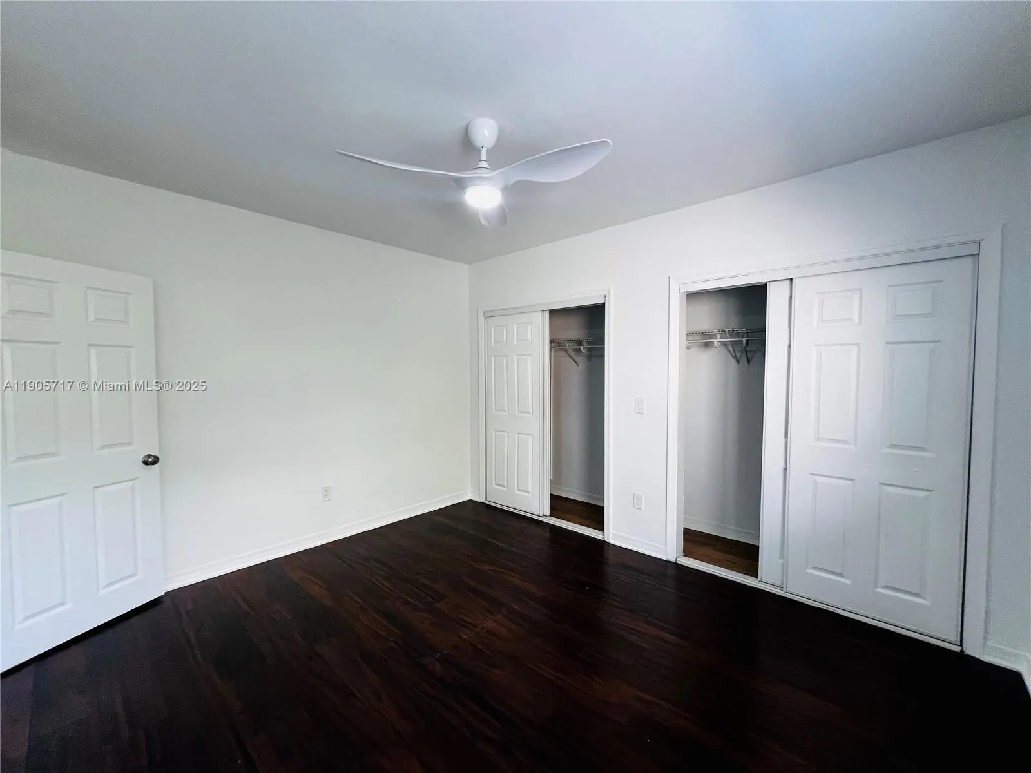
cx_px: 516
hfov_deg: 106.2
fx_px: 387
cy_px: 386
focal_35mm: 13
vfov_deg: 89.9
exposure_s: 1/99
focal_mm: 1.57
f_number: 1.8
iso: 80
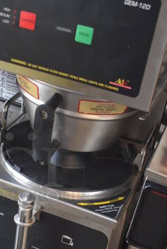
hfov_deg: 18.8
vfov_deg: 28.2
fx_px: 493
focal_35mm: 71
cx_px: 9
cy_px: 166
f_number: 3.5
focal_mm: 18
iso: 800
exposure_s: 1/200
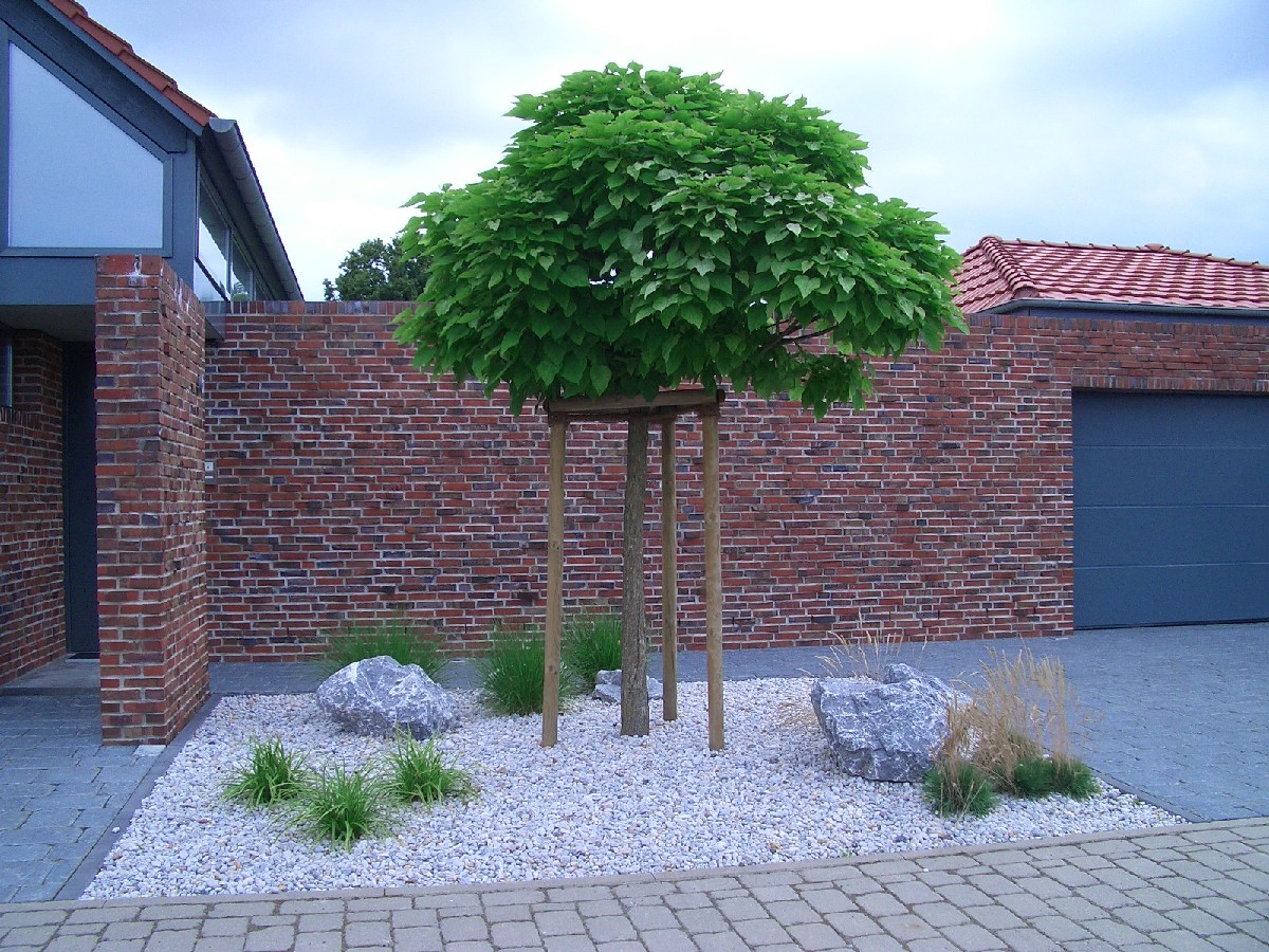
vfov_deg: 40.7
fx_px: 1283
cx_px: 634
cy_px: 476
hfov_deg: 52.6
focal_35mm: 35
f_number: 4.3
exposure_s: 1/160
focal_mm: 5.8
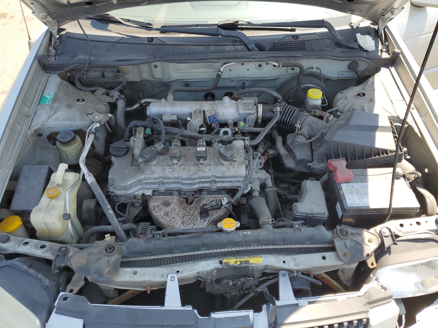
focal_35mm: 26
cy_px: 164
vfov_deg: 53.1
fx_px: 329
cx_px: 219
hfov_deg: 67.3
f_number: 1.5
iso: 50
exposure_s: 1/588
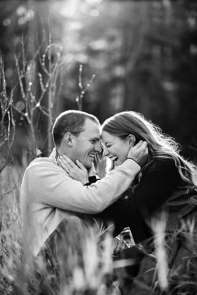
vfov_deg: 23.9
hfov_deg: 16.1
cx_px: 98
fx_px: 697
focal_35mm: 85
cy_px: 148
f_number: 2
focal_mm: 85
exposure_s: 1/640
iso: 200
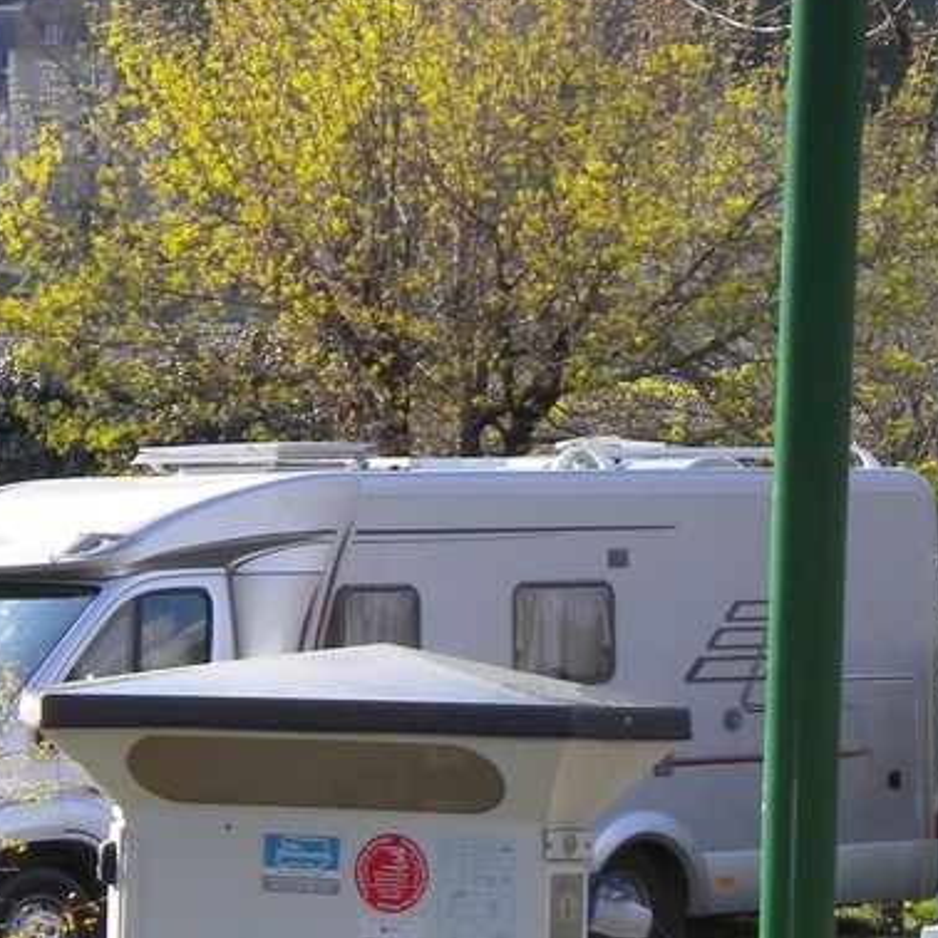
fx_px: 5856
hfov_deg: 9.2
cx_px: 417
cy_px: 725
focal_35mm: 191
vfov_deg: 9.1
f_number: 6.5
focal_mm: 12.3
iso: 80
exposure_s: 1/124
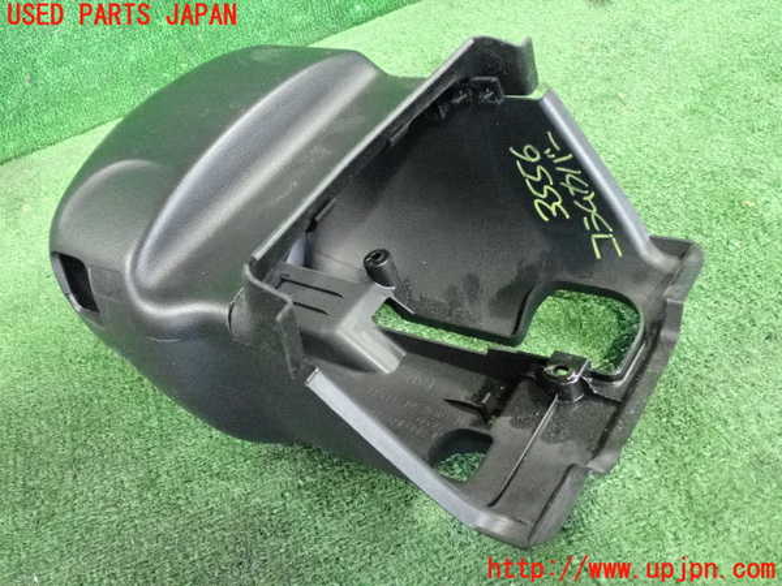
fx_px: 858
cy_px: 293
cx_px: 391
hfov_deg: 49.0
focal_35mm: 38
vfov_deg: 37.7
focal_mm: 6.83
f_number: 2.7
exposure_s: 1/125
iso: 5000
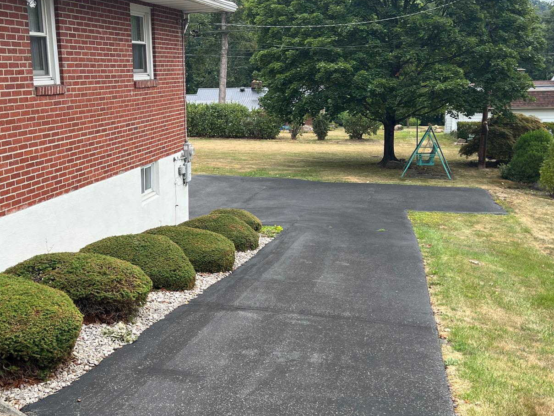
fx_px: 704
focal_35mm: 44
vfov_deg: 32.8
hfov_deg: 42.7
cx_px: 213
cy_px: 235
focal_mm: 5.7
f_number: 1.5
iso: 50
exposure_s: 1/628
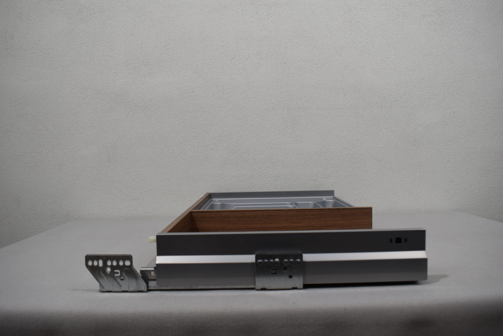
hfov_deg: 61.9
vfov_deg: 43.6
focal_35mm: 30
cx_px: 252
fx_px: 419
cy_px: 168
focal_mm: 20
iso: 320
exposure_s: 1/125
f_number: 5.6
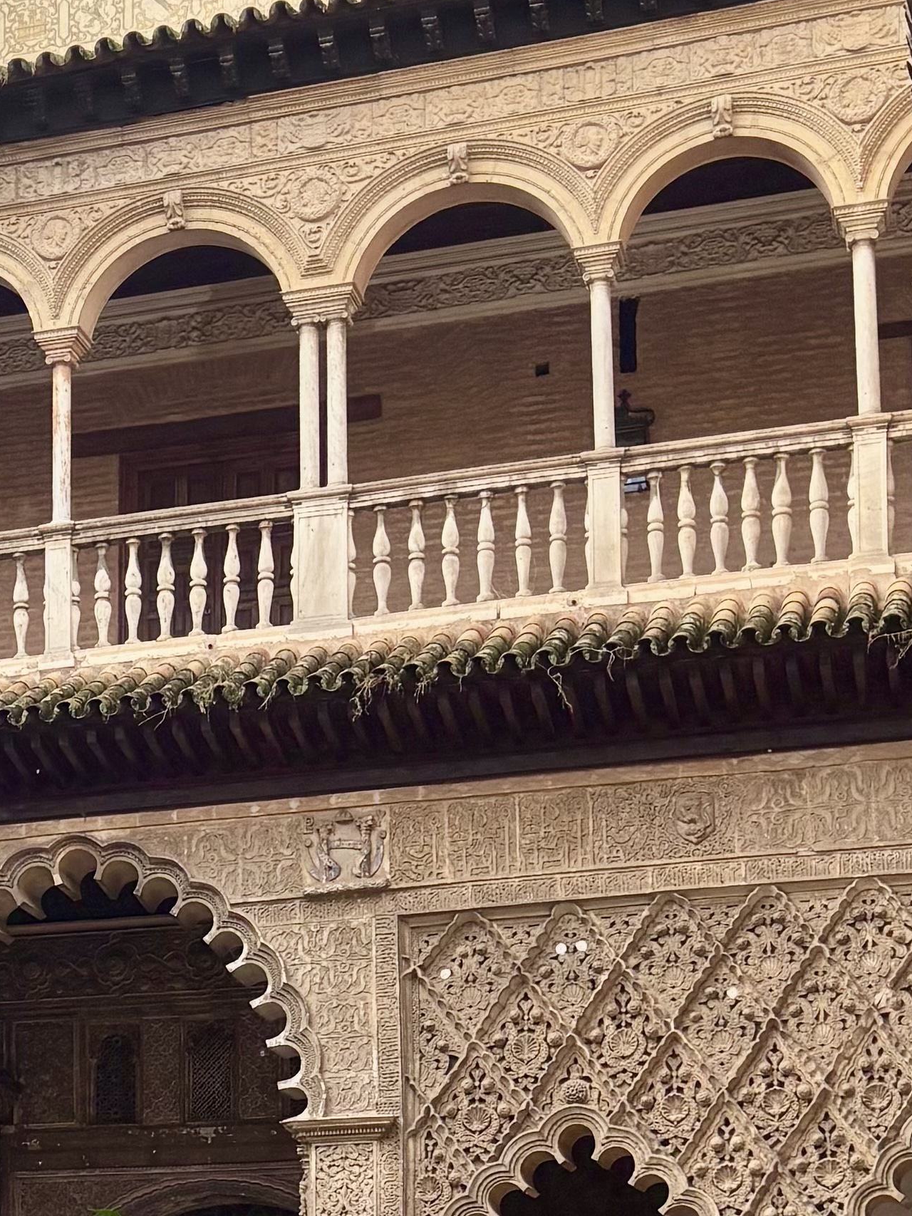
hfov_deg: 16.2
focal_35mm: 87
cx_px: -222
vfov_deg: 21.7
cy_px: 1210
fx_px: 3057
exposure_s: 1/1590
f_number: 1.6
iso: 50
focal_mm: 5.96
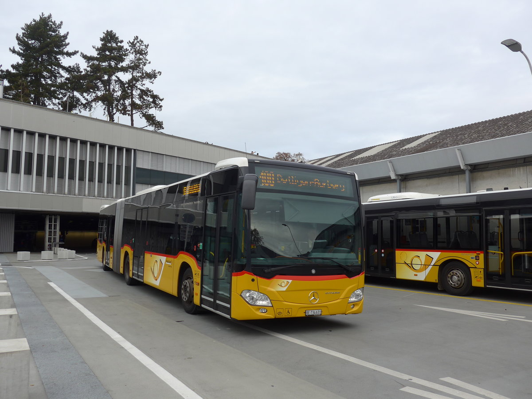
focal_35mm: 29
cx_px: 266
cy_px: 200
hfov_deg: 61.7
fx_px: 446
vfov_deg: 48.2
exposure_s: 1/400
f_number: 2.8
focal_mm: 6
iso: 80
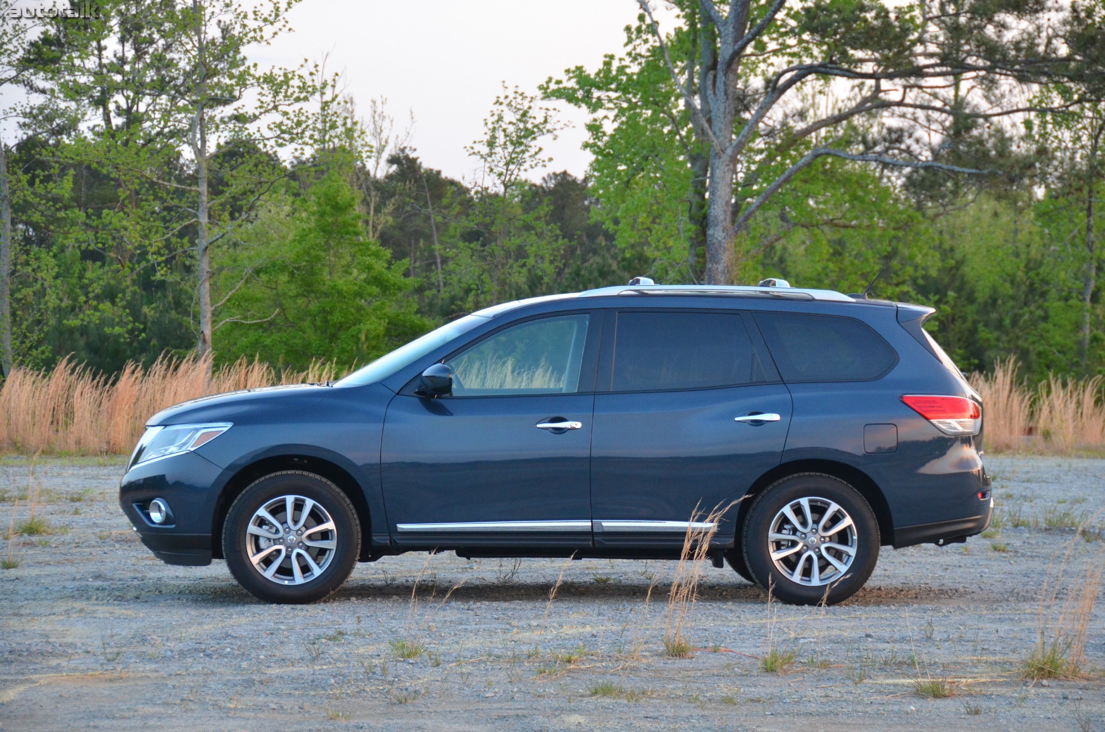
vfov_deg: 11.1
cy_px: 366
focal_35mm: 123
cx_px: 552
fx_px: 3768
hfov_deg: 16.7
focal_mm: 82
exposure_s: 1/80
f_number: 5
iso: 1600
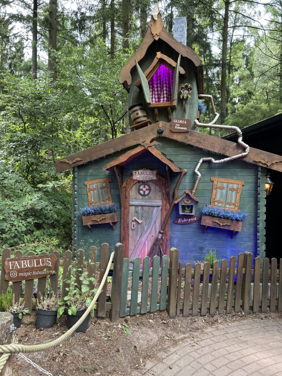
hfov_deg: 53.1
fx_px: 282
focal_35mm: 26
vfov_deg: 67.3
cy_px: 188
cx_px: 141
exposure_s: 1/171
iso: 40
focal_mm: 5.7
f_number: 1.5
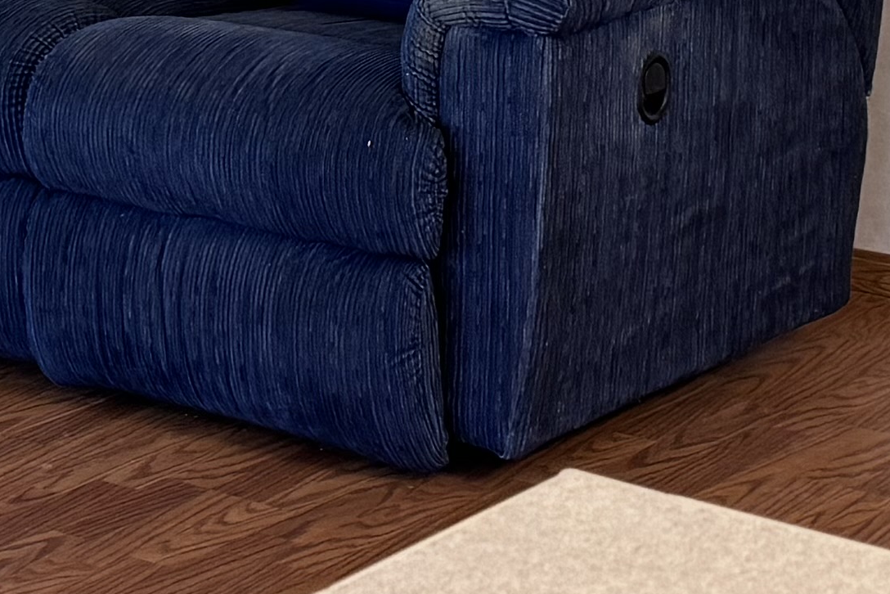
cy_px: -462
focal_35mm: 131
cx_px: 200
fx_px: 3239
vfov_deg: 9.9
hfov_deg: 15.6
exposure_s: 1/60
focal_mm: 6.76
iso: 125
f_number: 1.78
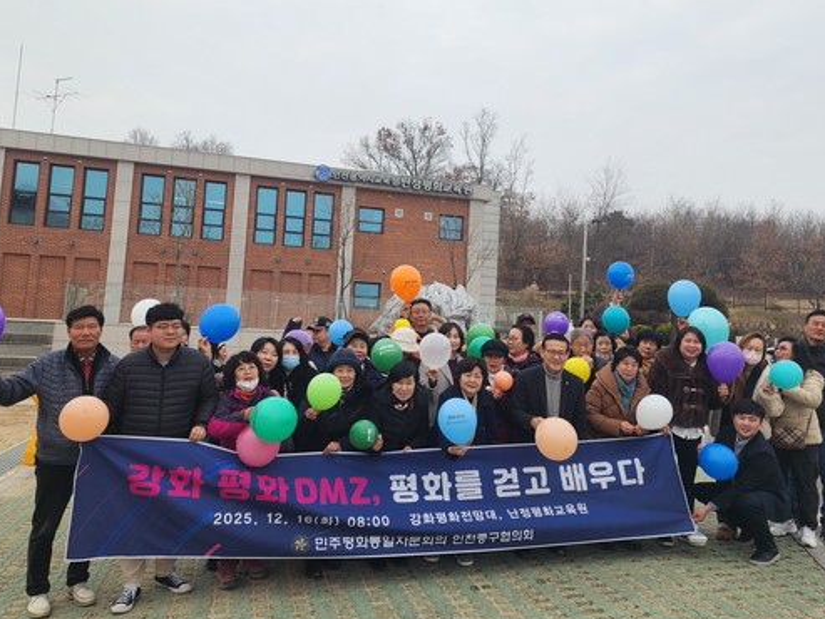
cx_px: 422
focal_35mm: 28
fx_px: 667
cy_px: 264
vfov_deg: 49.6
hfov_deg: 63.4
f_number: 1.8
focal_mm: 6.4
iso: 12
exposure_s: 1/278
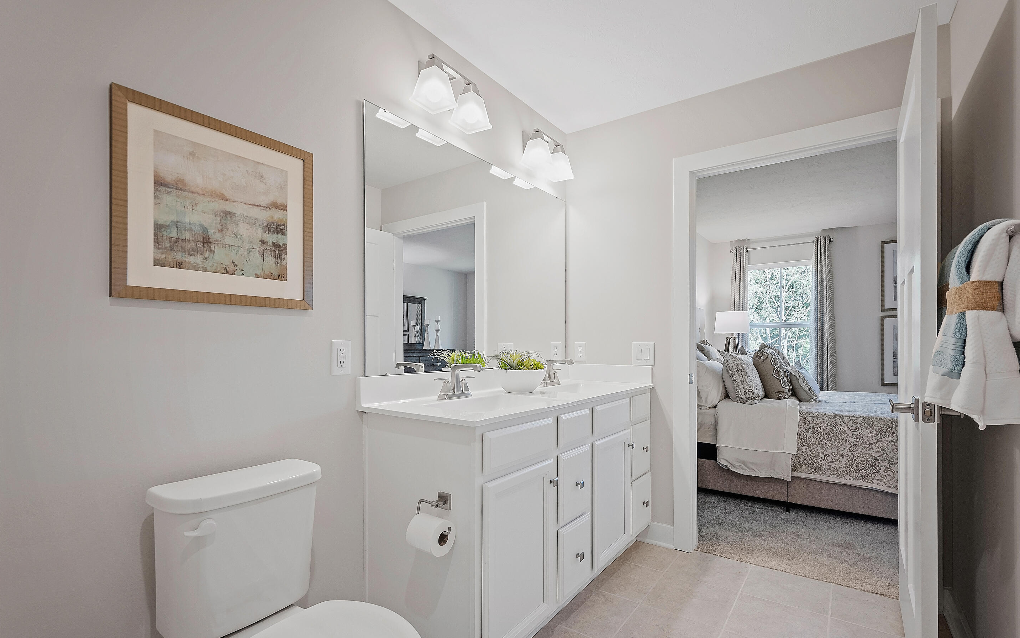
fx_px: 445
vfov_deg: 71.1
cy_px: 347
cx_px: 520
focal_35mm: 16
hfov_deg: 97.8
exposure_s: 1/3
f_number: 8
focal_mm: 10
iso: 400
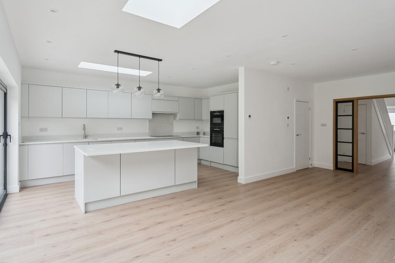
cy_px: 132
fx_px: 208
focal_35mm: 19
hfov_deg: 86.9
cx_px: 198
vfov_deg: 64.6
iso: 320
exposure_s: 1/125
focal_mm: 19
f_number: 5
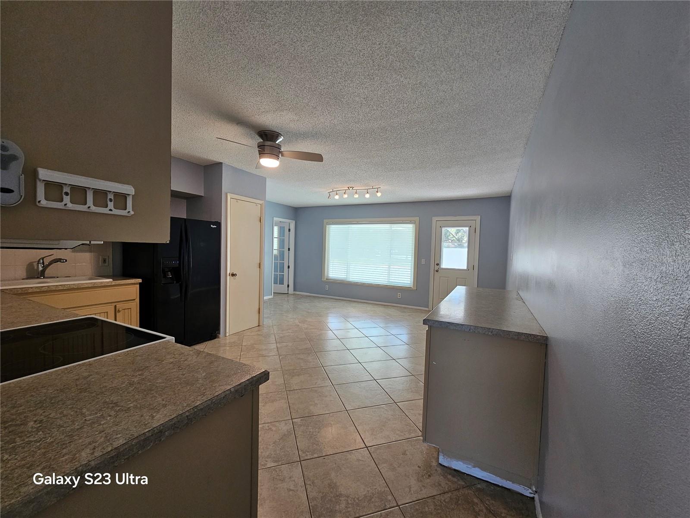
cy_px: 259
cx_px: 345
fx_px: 259
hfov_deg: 106.2
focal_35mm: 13
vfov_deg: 89.9
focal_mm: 2.2
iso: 125
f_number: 2.2
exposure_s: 1/60
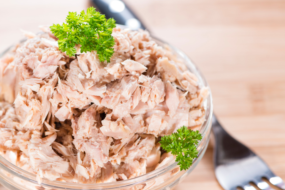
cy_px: 120
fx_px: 1172
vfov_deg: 9.3
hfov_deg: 13.9
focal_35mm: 148
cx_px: 106
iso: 50
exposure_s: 1/250
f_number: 8
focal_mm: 105
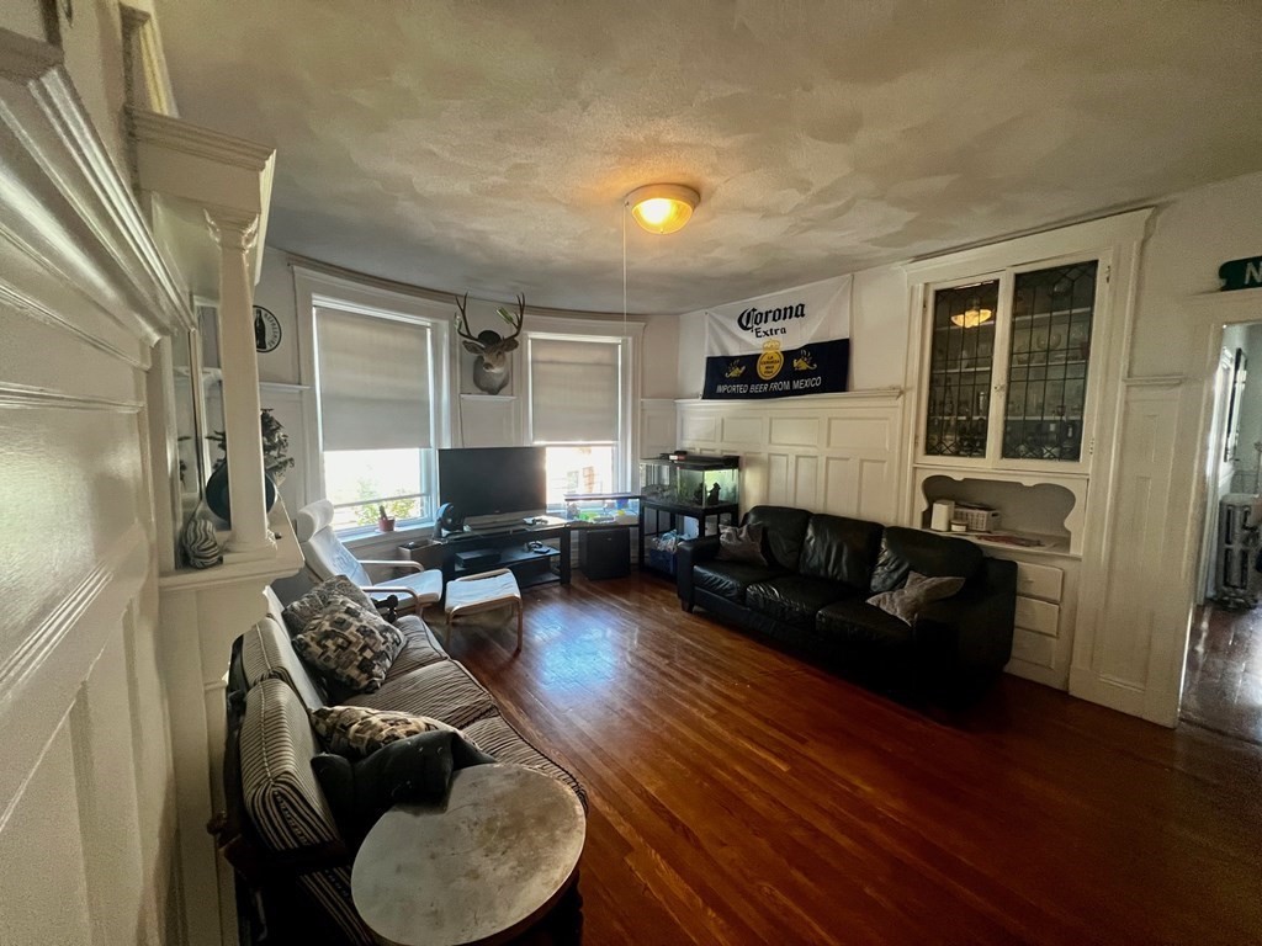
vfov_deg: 89.9
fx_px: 474
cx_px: 631
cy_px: 473
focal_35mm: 13
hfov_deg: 106.2
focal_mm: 1.57
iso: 320
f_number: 1.8
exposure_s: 1/60
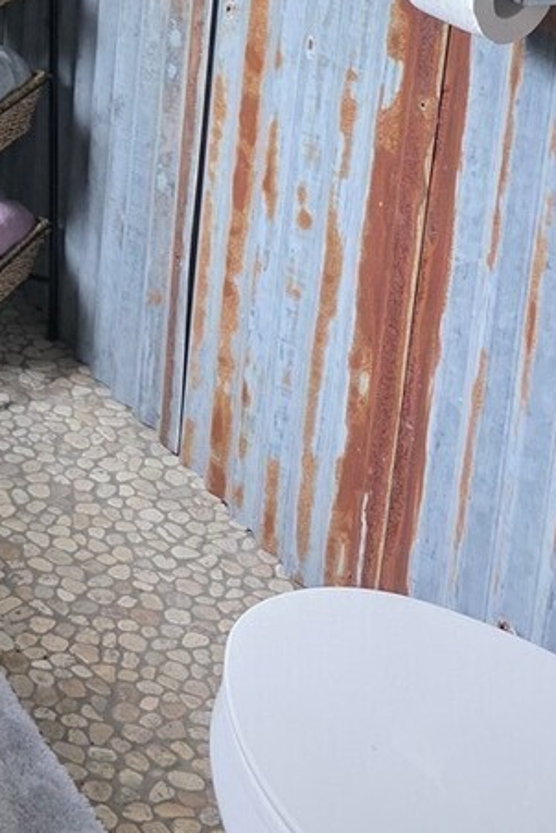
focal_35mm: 76
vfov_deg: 24.1
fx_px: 1761
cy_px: -182
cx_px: -296
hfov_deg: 16.3
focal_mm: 6.3
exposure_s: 1/120
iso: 800
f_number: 1.7
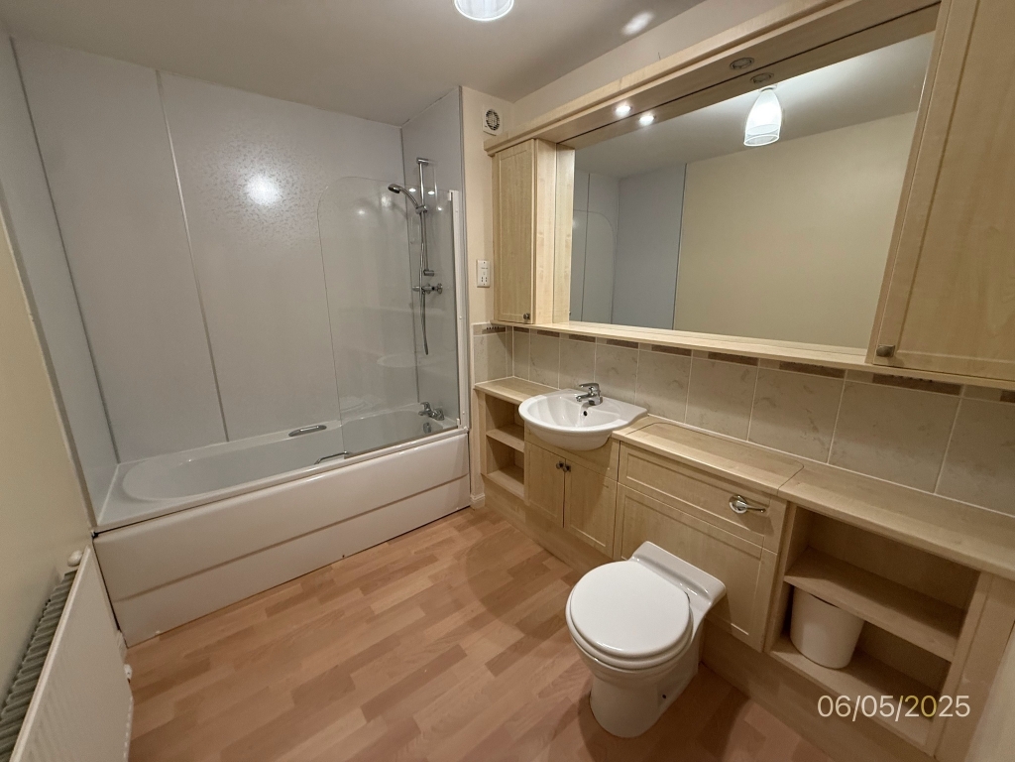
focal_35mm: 14
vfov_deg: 85.7
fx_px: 411
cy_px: 381
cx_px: 508
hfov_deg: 102.1
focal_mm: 2.22
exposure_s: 1/50
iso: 250
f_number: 2.2
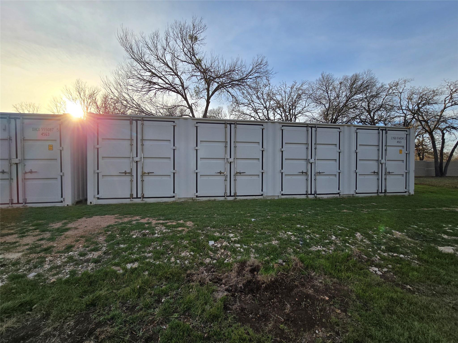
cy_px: 172
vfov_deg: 89.9
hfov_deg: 106.2
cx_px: 229
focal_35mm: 13
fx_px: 172
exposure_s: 1/1484
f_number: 2.2
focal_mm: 2.2
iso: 50
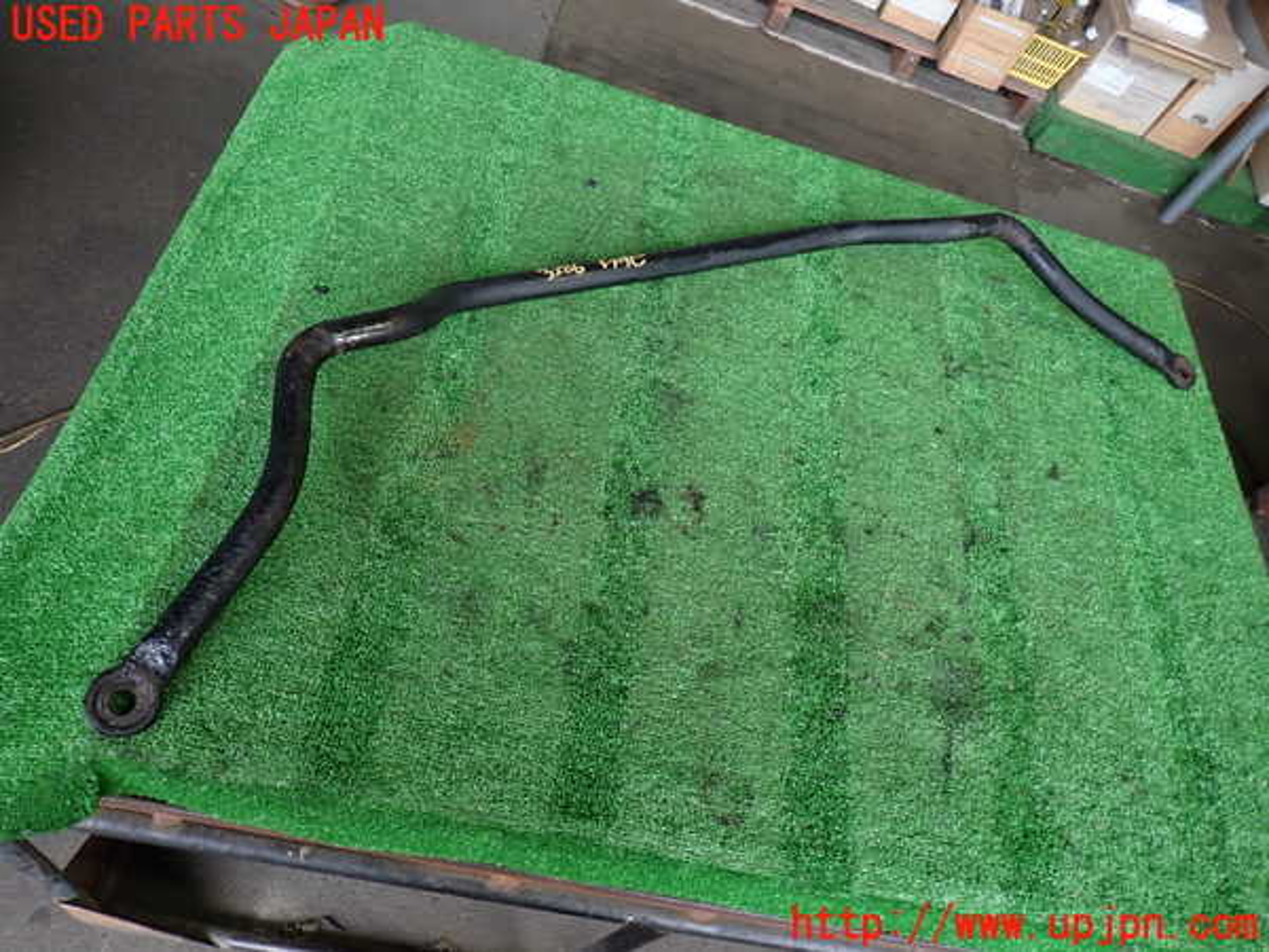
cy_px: 476
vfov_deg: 54.9
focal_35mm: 25
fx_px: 916
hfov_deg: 69.4
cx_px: 634
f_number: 2
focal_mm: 4.5
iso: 125
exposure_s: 1/60
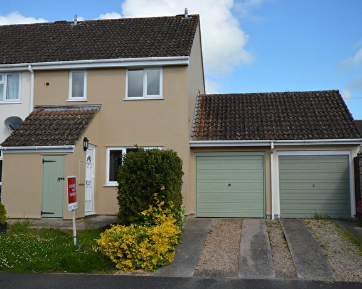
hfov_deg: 44.8
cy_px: 144
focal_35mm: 41
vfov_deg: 36.5
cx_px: 163
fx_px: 439
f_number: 7.1
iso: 100
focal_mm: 24
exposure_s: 1/200
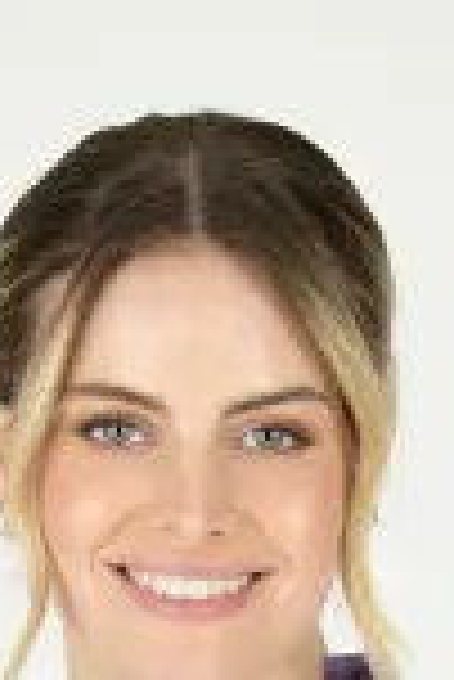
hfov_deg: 2.3
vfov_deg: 3.4
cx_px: 387
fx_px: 11229
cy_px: 2157
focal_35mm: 595
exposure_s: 1/160
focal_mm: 75
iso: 125
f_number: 5
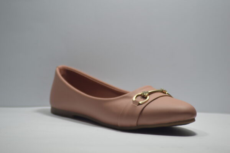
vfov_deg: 6.8
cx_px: 115
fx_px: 1293
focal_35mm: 202
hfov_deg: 10.2
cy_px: 76
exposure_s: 1/125
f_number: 4.2
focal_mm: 135
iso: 400
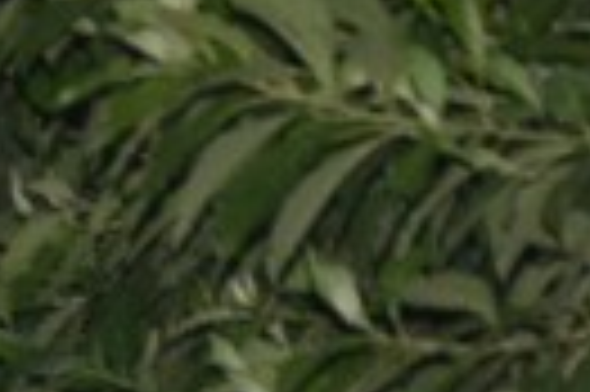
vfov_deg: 2.4
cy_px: 1428
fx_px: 9183
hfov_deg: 3.6
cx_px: -919
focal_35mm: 561
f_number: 4.8
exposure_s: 1/60
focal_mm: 48
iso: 800
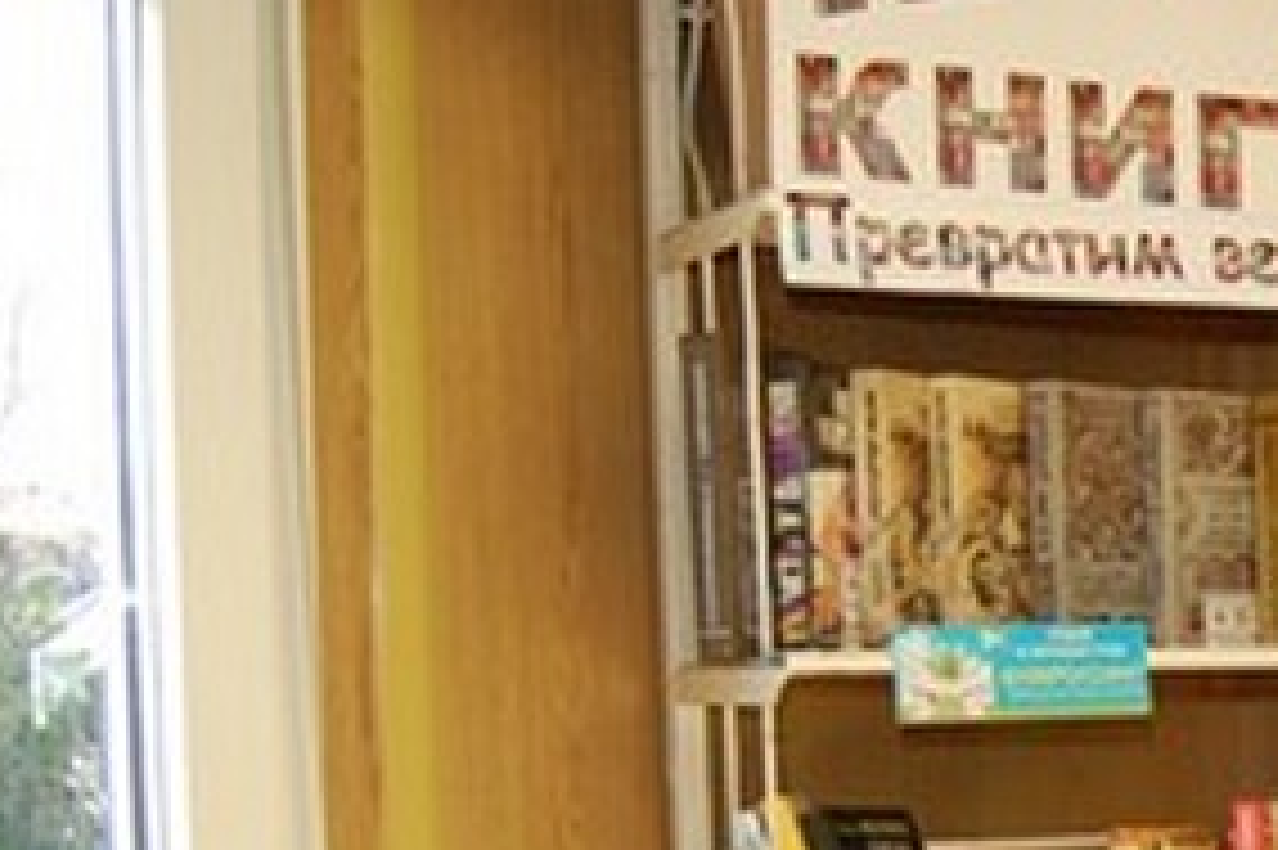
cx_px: 1480
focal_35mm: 76
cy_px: 875
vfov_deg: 17.5
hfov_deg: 24.5
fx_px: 2696
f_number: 3.5
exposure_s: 1/200
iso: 400
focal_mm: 18
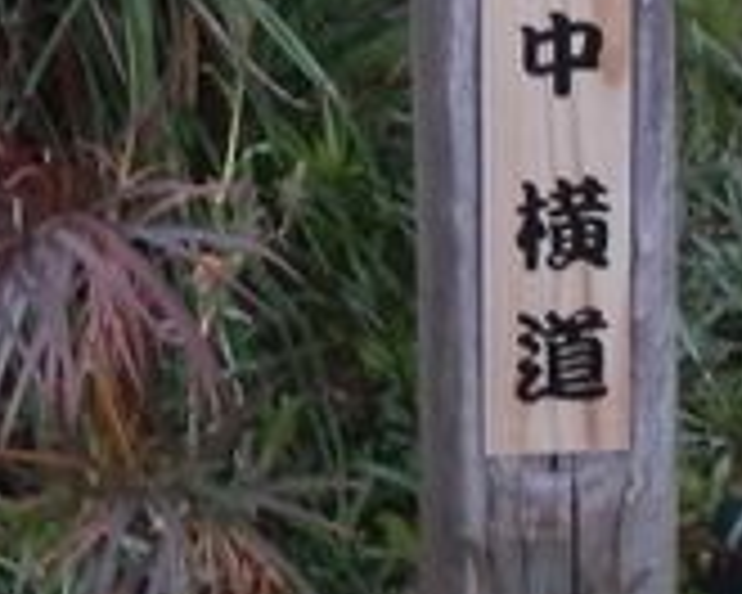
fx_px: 2591
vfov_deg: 12.1
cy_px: -432
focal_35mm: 118
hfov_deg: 16.3
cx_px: 472
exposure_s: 1/20
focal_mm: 4.5
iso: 200
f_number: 3
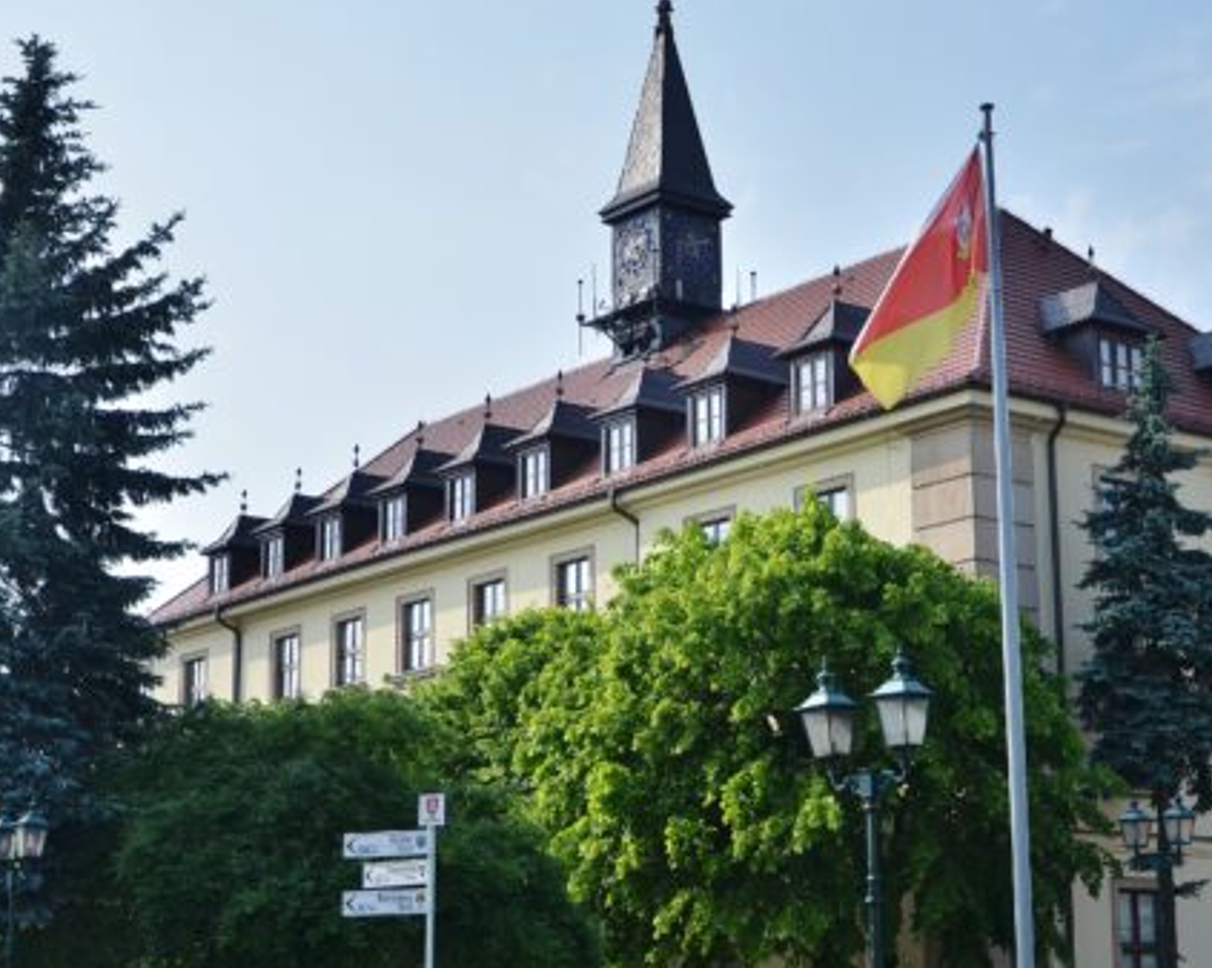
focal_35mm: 64
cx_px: 691
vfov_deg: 23.9
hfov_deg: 29.6
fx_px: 2289
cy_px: 531
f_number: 4
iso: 125
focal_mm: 25
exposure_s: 1/1250
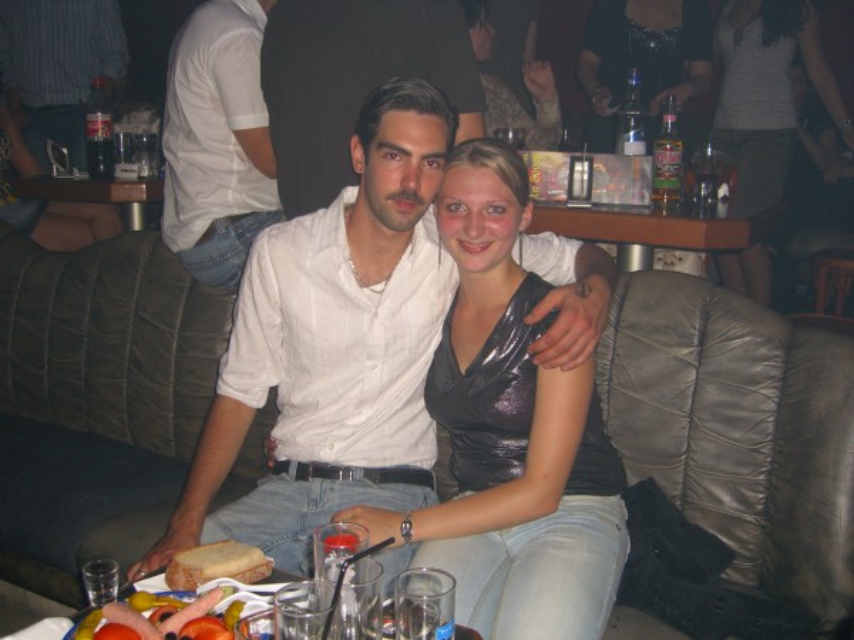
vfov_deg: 37.7
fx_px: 937
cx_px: 427
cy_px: 320
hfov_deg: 49.0
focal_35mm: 38
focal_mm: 7.9
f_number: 2.8
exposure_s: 1/60
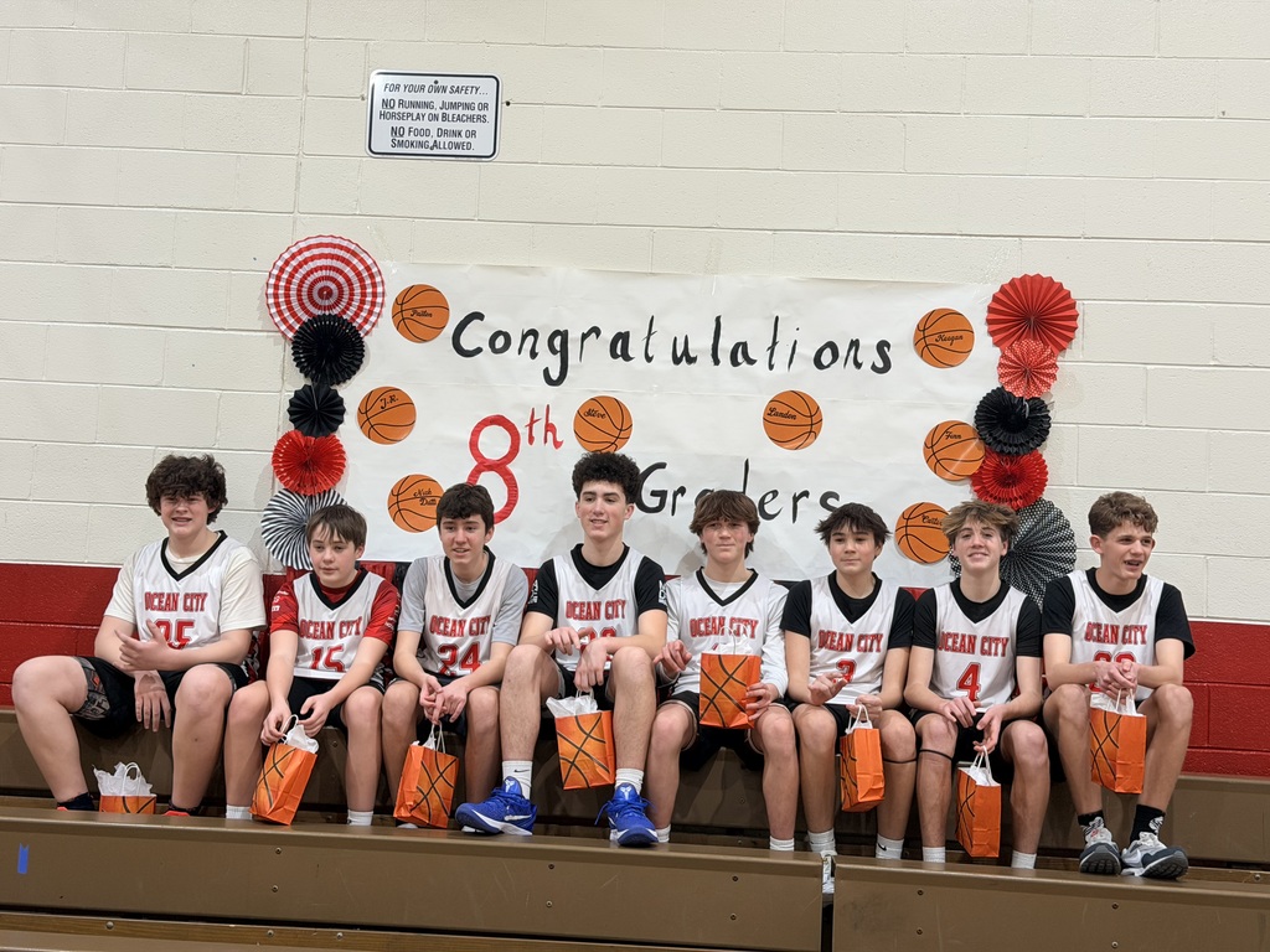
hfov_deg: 39.7
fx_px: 1761
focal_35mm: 48
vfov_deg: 30.3
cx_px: 635
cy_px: 476
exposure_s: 1/60
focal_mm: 6.76
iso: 64
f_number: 1.78
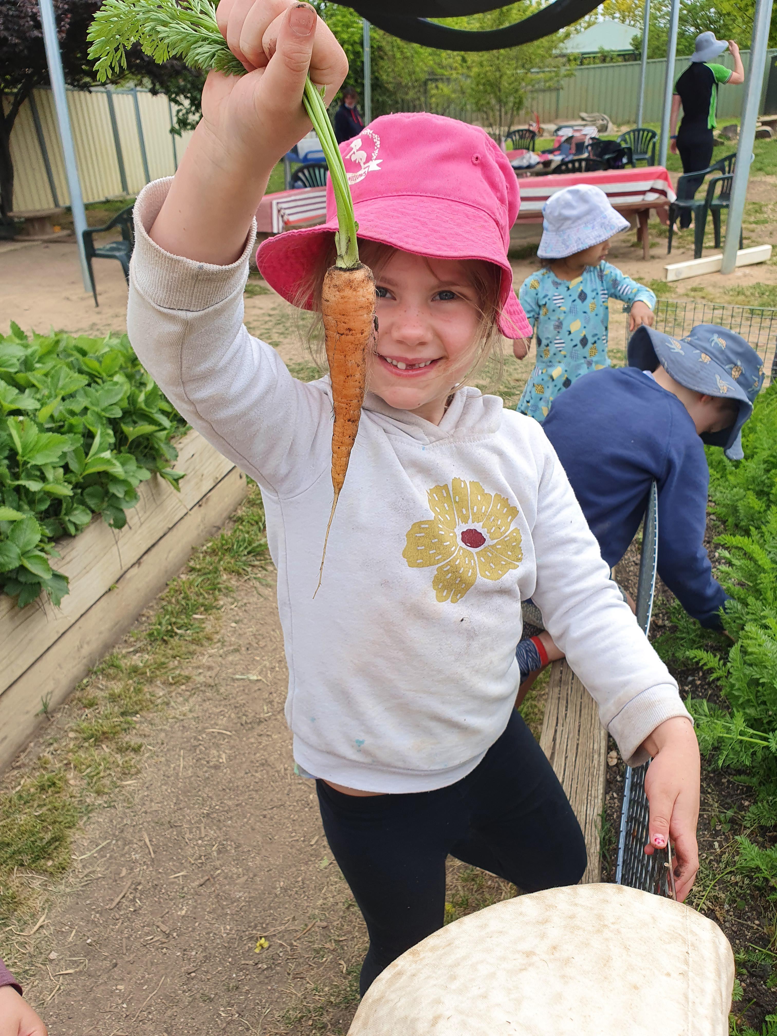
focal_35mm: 26
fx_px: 778
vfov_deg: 67.3
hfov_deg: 53.1
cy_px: 518
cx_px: 388
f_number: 2.4
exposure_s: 1/800
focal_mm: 4.32
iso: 50
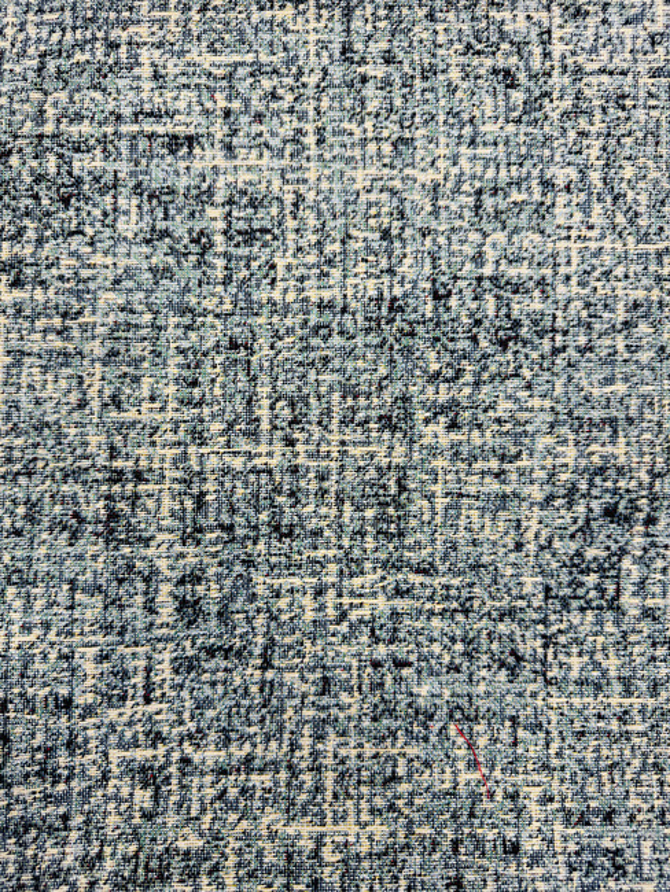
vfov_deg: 71.6
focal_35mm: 24
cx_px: 335
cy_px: 446
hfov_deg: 56.8
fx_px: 619
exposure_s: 1/100
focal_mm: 6.76
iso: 125
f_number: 1.78
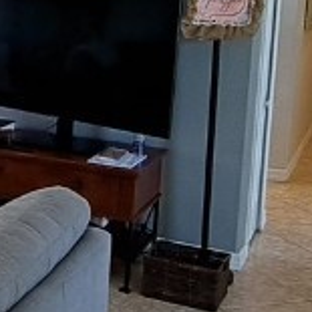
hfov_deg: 19.5
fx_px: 775
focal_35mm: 76
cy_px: 79
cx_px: -169
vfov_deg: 22.6
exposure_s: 1/40
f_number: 2.2
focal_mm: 1.74
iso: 50
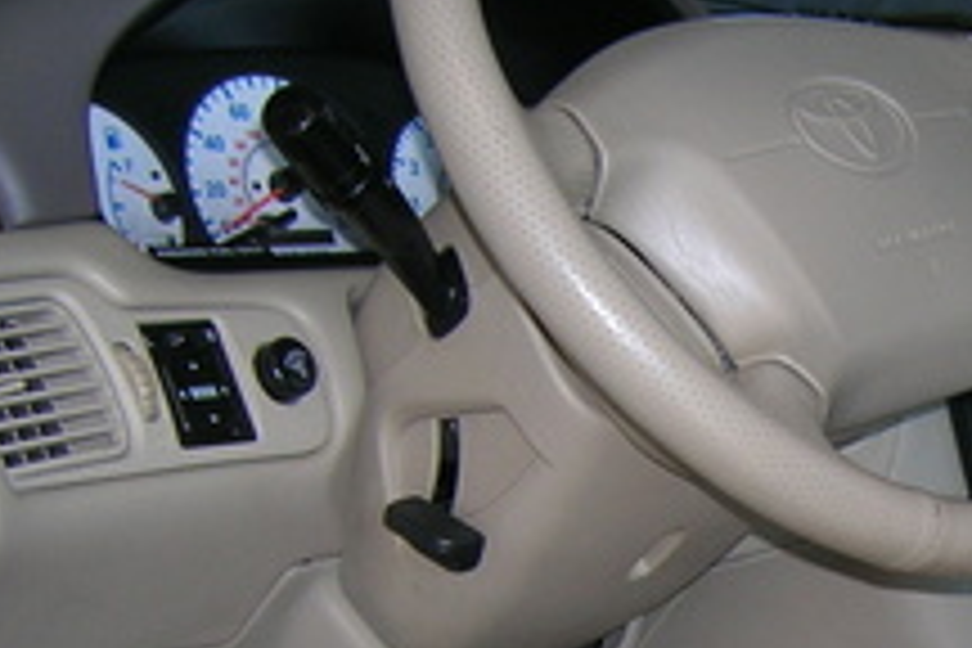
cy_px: 801
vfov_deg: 12.7
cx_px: 1098
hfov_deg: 18.6
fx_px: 2835
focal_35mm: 105
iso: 50
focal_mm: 5.7
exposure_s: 1/60.1
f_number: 2.9
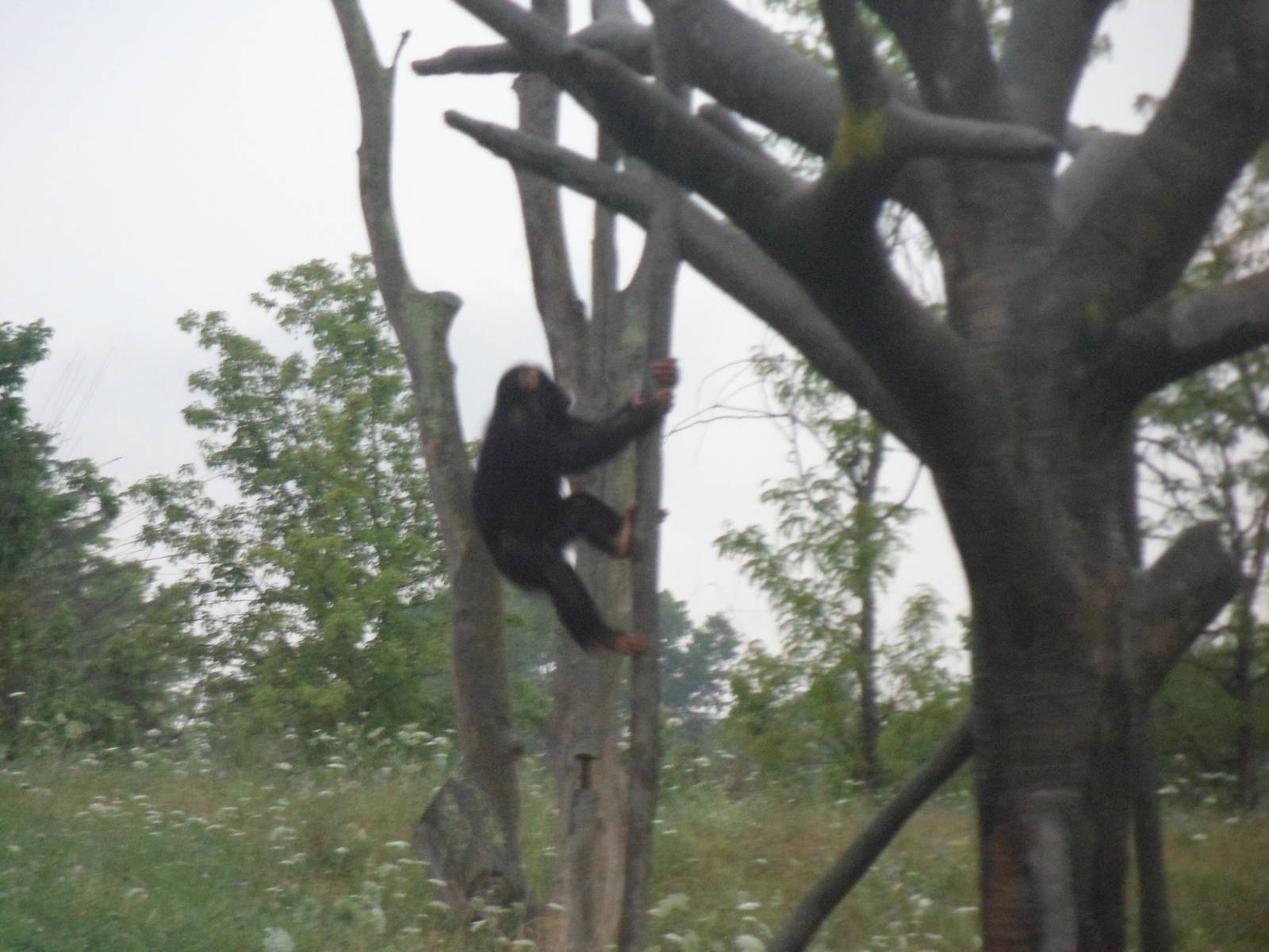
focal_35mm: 270
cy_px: 476
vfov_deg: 5.5
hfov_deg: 7.3
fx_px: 9898
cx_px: 634
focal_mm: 46.8
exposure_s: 1/30
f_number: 5.9
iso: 640
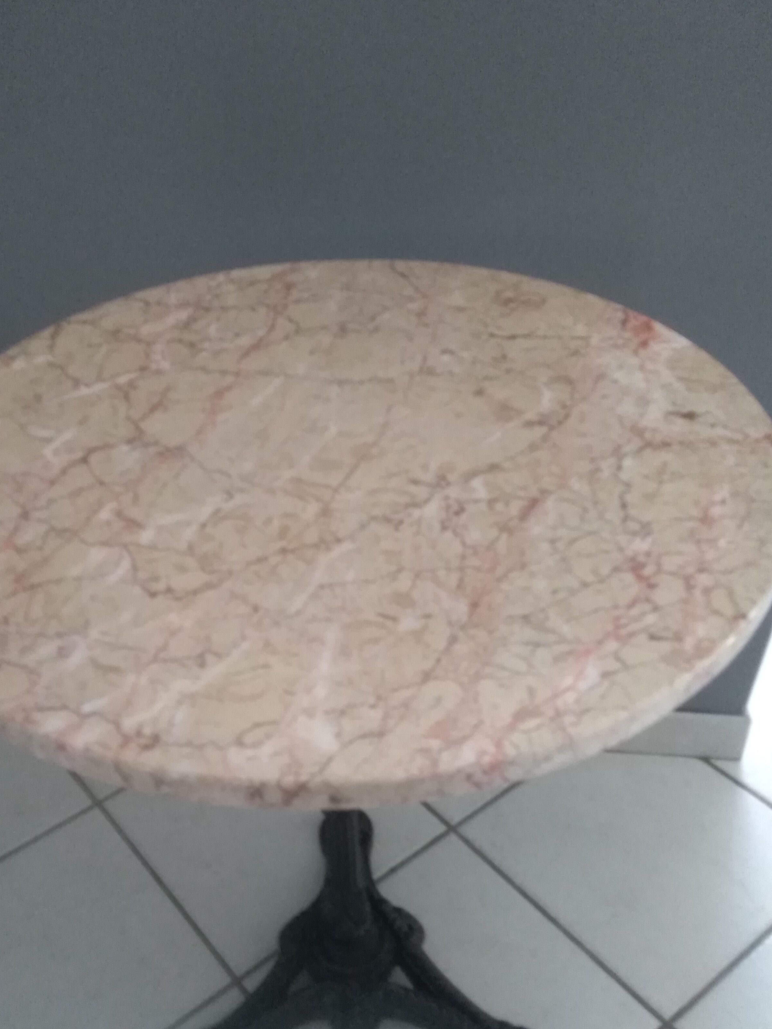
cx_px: 322
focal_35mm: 34
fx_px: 1011
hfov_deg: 41.7
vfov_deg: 53.3
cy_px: 654
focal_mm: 3.54
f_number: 2
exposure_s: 1/33.3
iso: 784
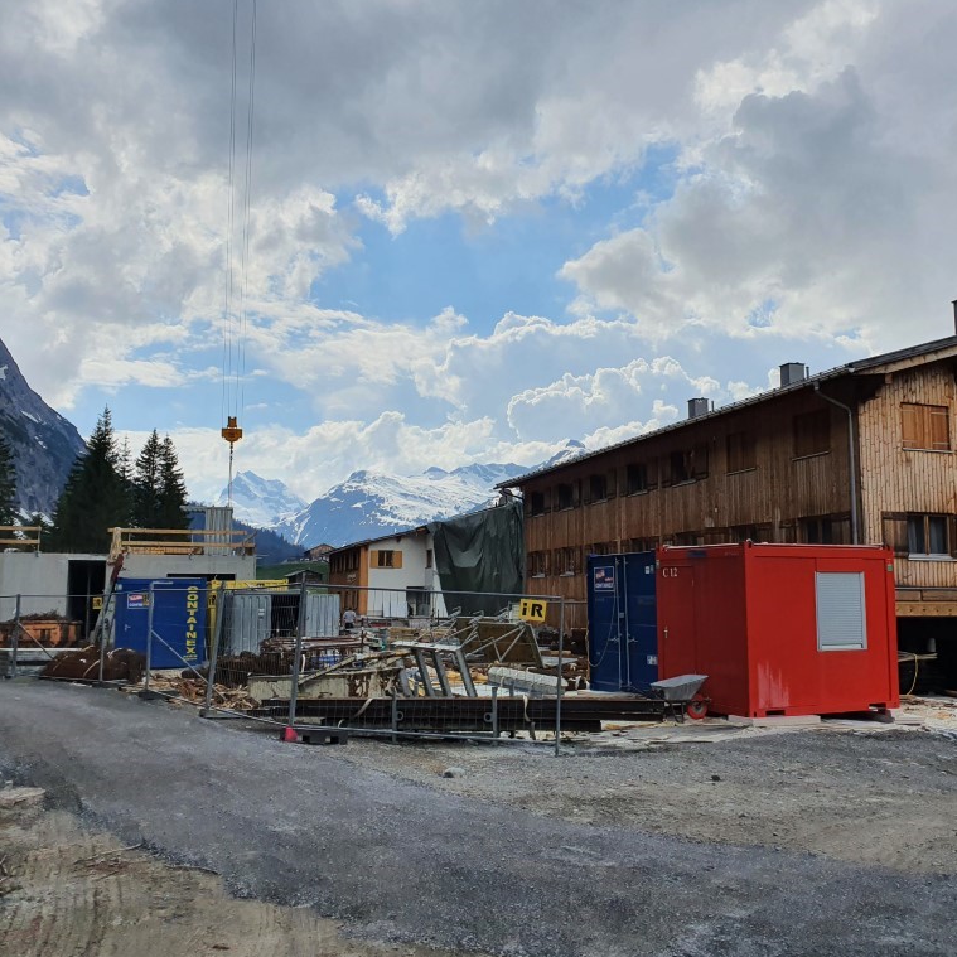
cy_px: 477
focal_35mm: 31
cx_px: 540
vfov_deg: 52.5
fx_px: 970
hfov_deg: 52.4
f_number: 2.4
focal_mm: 4.32
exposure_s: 1/3640
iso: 50
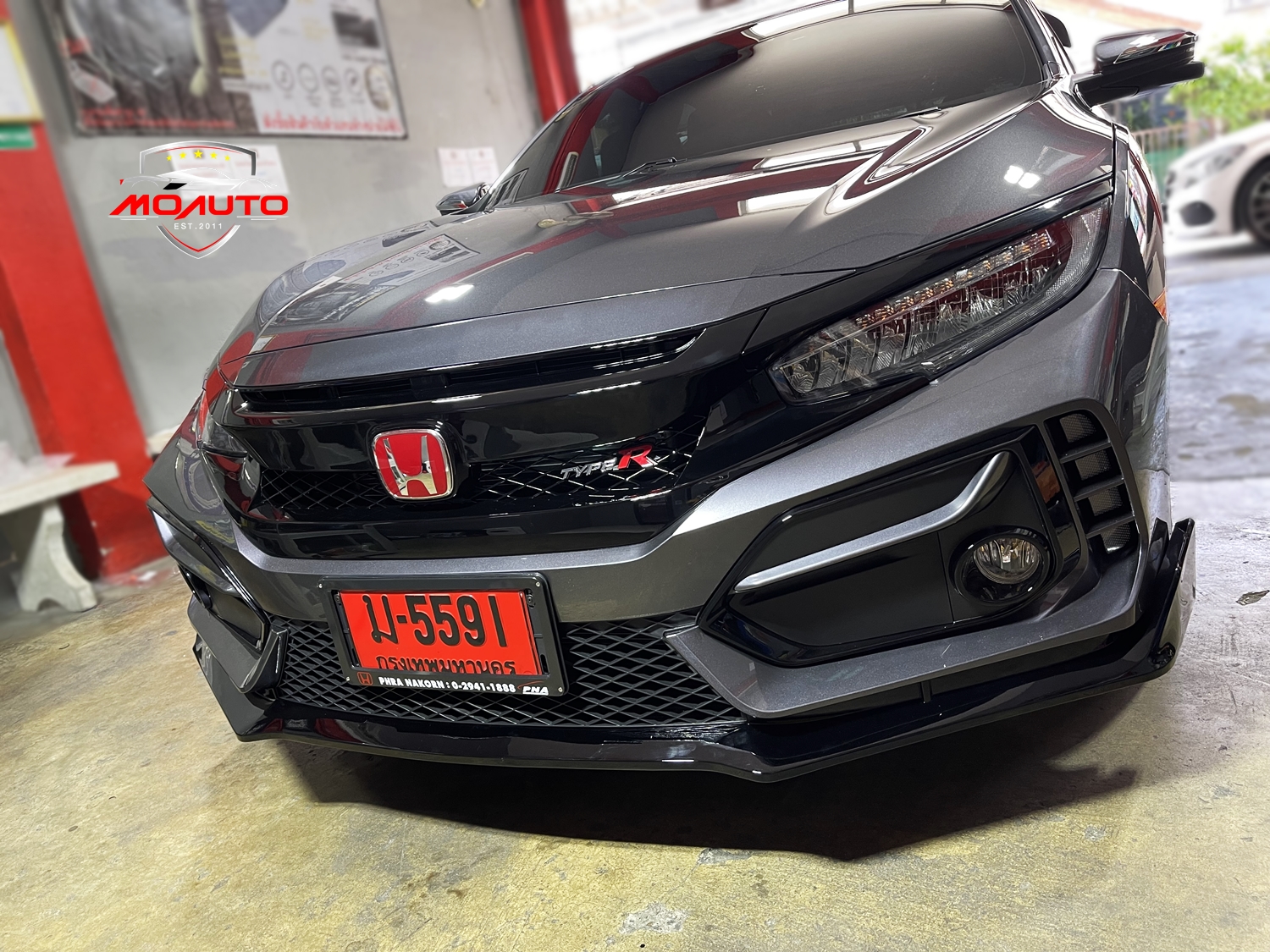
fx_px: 954
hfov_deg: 67.3
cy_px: 476
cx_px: 635
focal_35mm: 26
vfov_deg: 53.1
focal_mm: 5.1
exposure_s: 1/76
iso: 125
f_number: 1.6
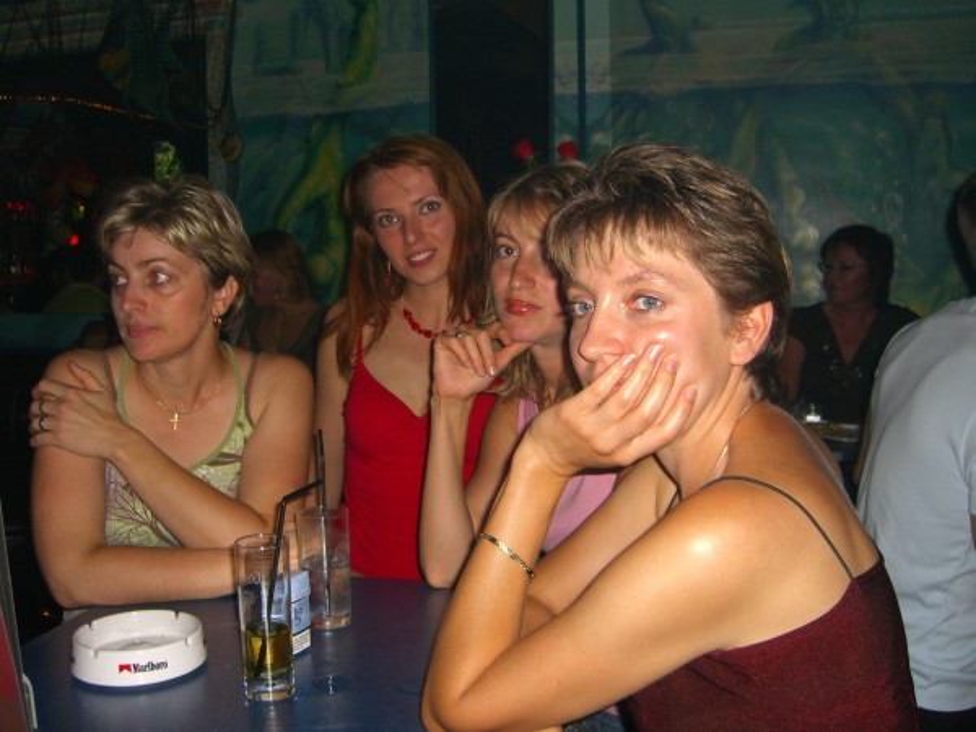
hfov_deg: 49.0
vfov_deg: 37.7
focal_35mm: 38
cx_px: 488
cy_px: 366
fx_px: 1071
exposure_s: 1/60
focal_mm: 7.9
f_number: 2.8
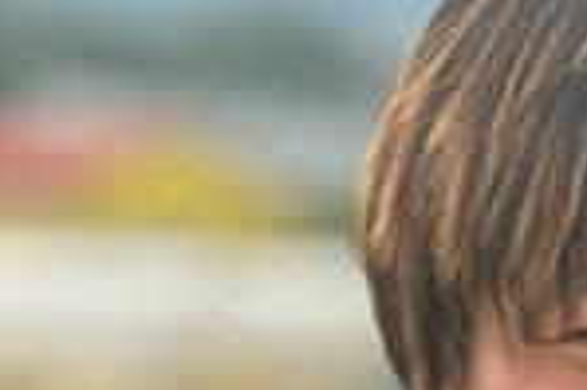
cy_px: 1036
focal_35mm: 345
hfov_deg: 6.0
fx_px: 5619
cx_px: 682
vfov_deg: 3.9
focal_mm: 9
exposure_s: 1/121
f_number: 2.8
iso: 40
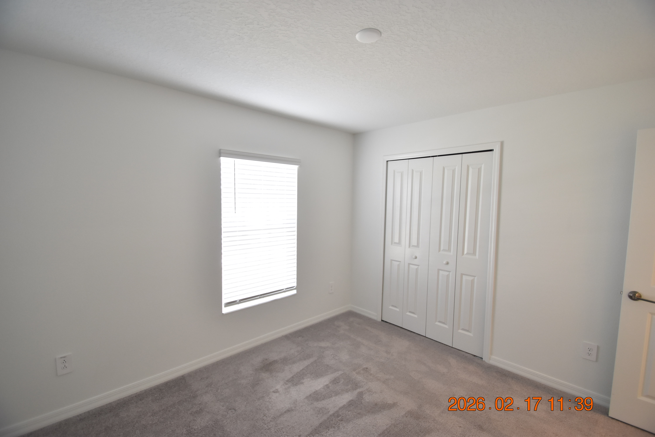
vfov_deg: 77.3
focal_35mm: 15
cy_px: 218
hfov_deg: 100.4
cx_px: 328
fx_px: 273
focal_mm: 10
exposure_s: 1/45
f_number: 3.5
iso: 800
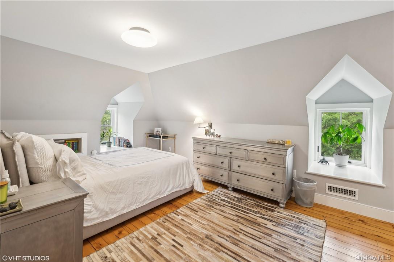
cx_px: 197
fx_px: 153
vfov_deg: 81.1
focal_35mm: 14
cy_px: 131
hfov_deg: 104.3
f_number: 11
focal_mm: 14
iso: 200
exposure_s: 1/2
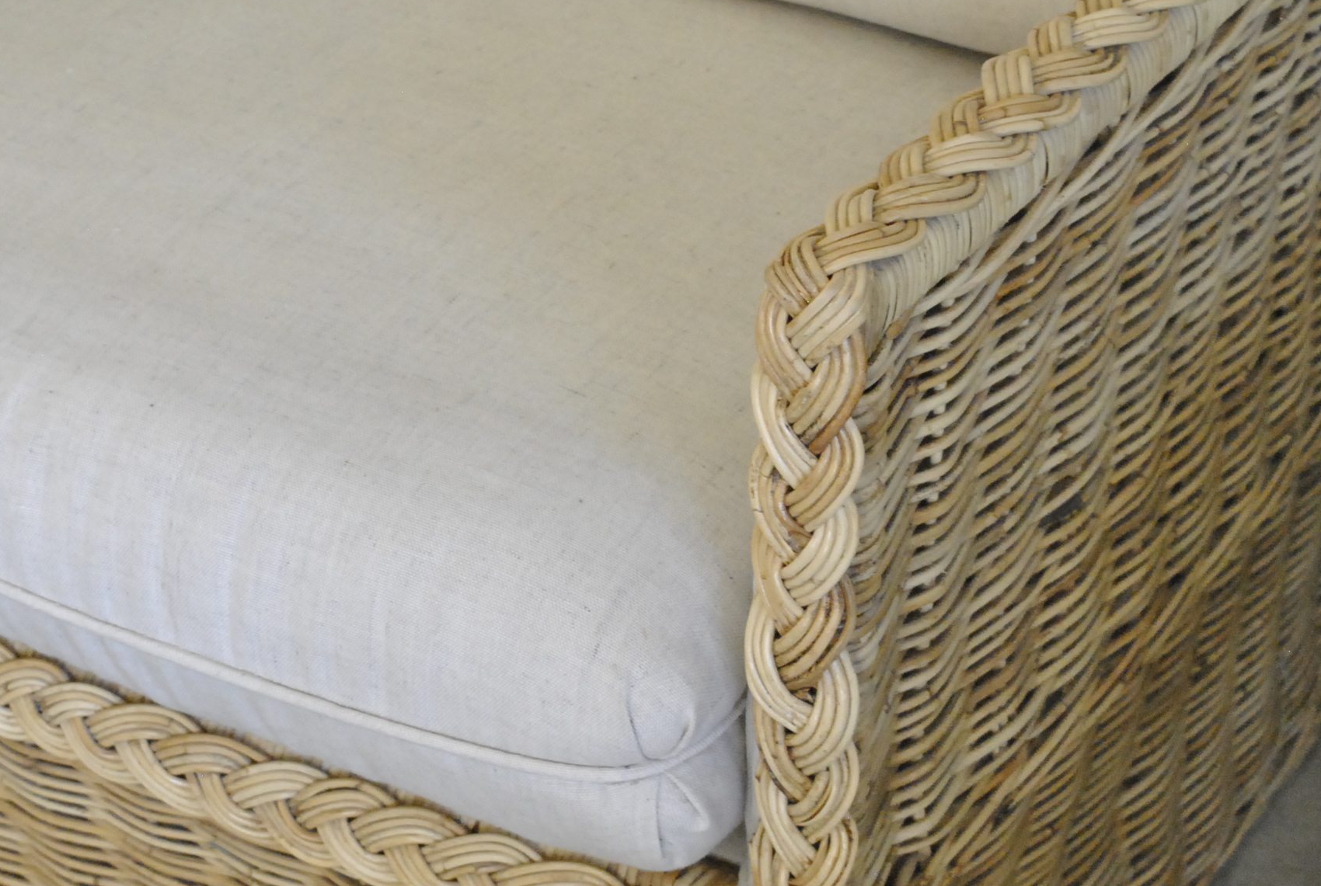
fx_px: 3383
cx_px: 436
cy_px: 536
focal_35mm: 92
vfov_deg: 14.9
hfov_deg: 22.0
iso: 1600
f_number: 8
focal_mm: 36
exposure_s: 1/60
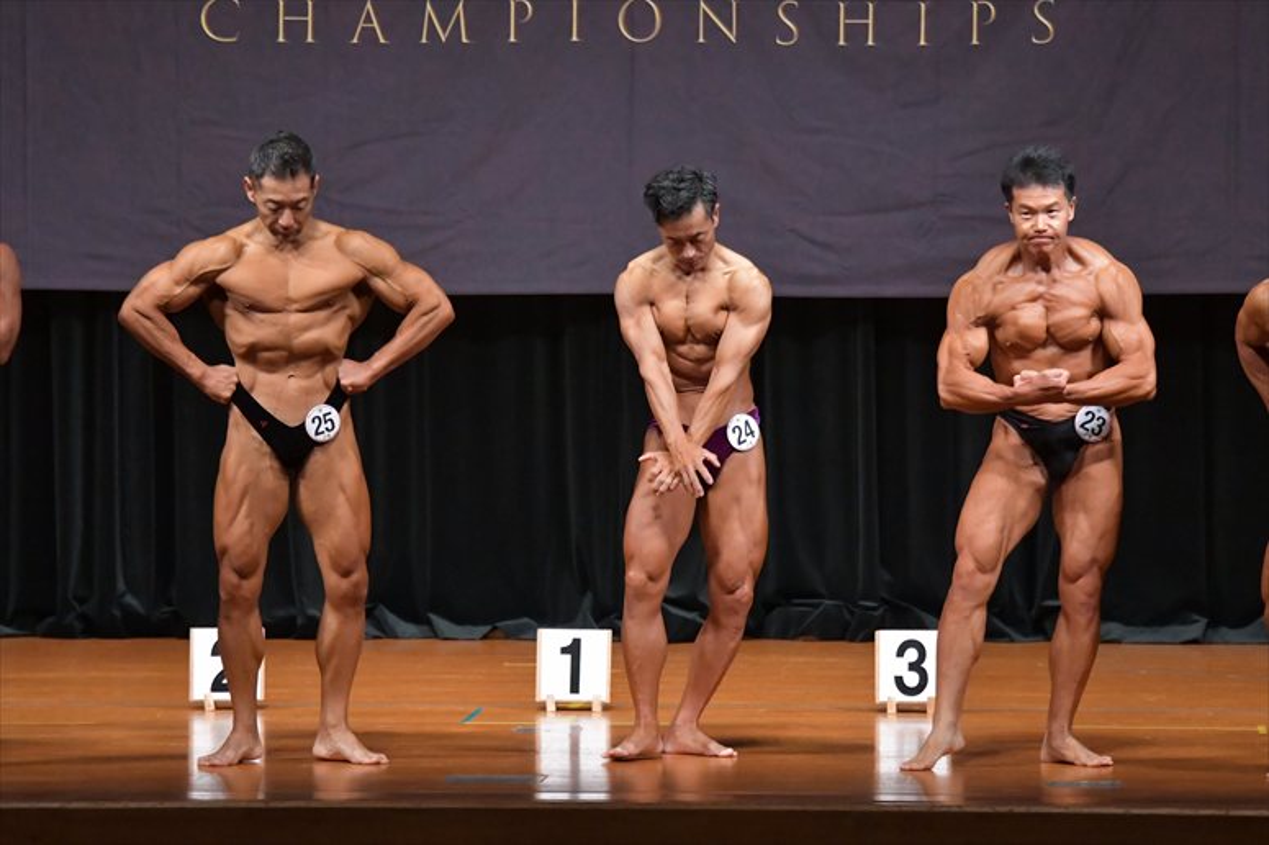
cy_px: 422
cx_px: 634
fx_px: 7927
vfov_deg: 6.1
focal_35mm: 225
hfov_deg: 9.2
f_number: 5.6
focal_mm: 150
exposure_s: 1/400
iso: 6400
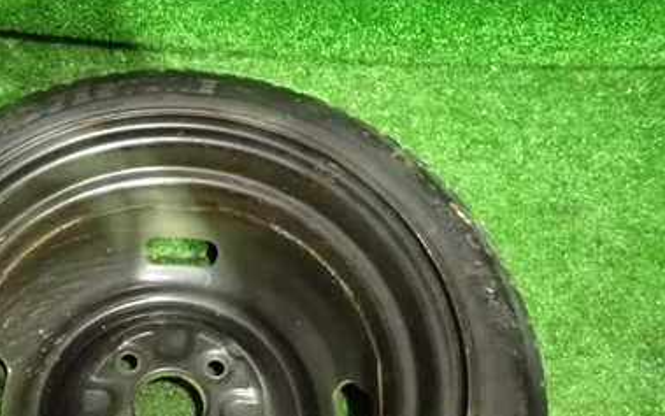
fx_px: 761
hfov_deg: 45.4
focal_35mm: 42
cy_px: 374
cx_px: 156
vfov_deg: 29.3
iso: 2000
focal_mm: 4.5
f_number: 2
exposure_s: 1/60
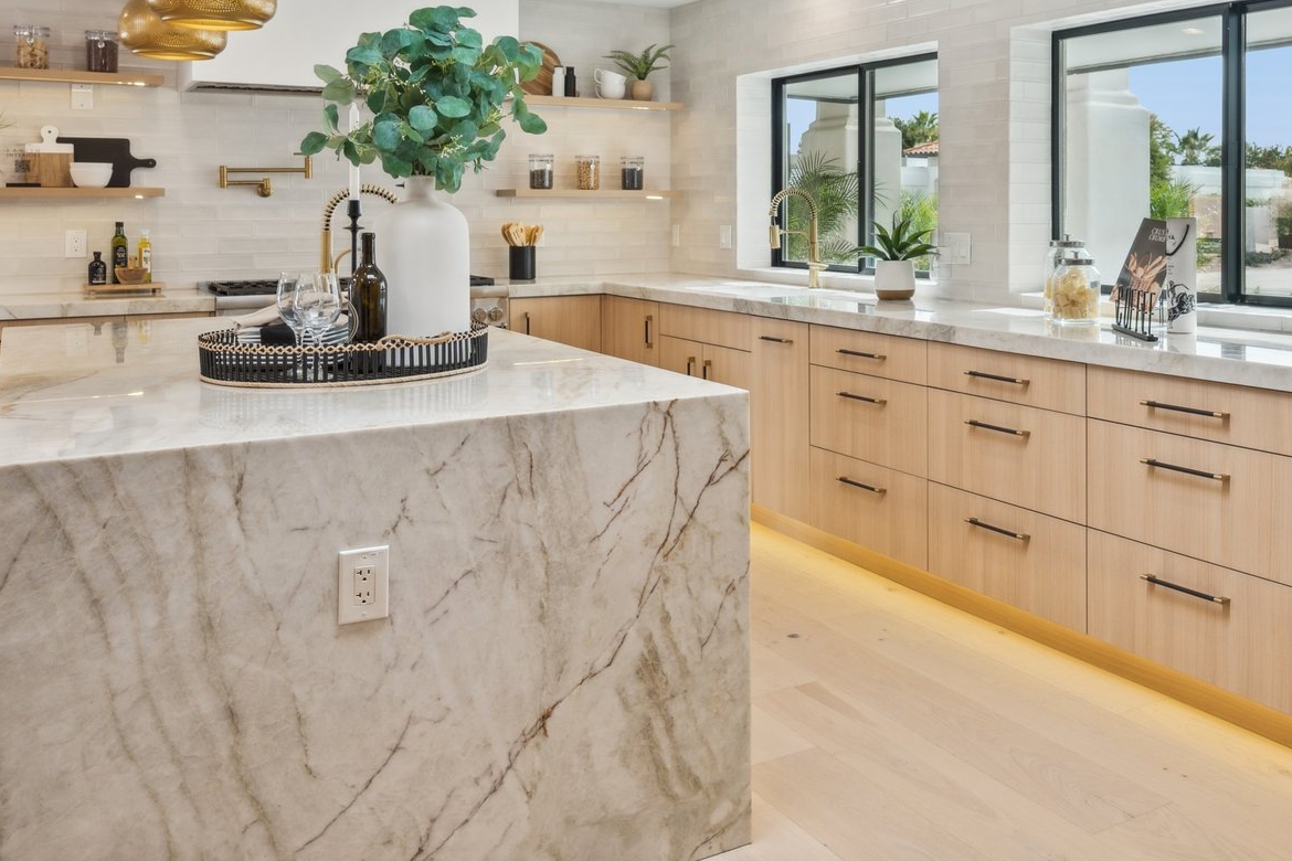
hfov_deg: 52.6
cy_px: 201
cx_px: 932
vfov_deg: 36.8
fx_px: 1256
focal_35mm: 35
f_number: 8
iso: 320
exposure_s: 1/160
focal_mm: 20
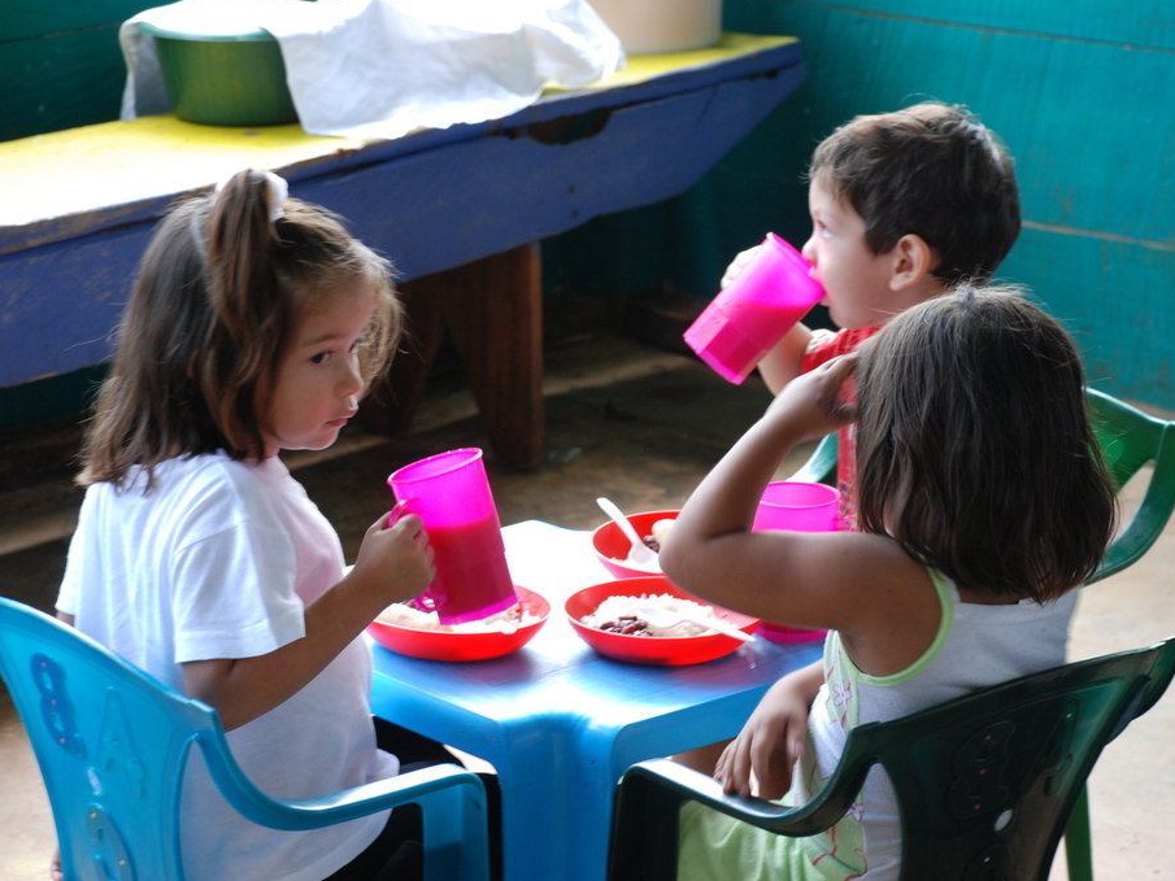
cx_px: 640
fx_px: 4160
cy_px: 439
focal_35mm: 123
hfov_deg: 16.1
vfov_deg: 12.1
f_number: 5.6
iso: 400
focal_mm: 75
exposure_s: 1/30
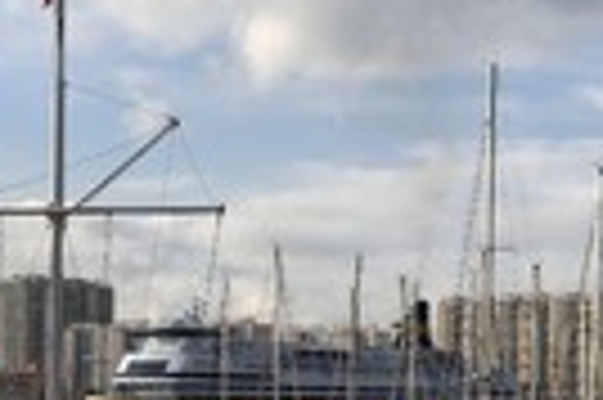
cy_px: 378
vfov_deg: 9.9
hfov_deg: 14.7
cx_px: 590
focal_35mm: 138
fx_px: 2309
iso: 200
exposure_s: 1/250
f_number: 14
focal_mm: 44
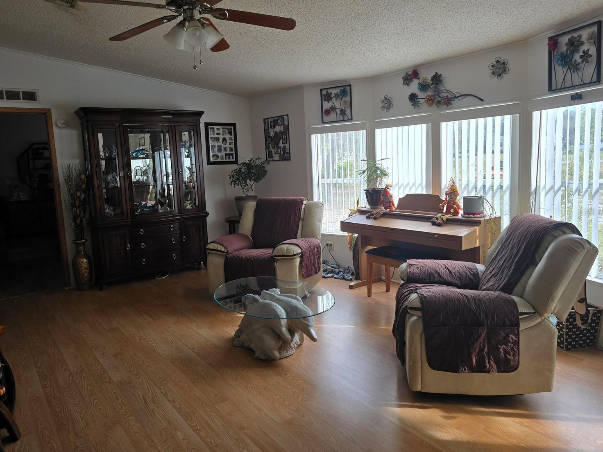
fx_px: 435
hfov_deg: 69.4
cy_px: 212
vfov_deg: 54.8
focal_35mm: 25
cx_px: 292
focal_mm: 6.3
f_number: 1.7
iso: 40
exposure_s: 1/180
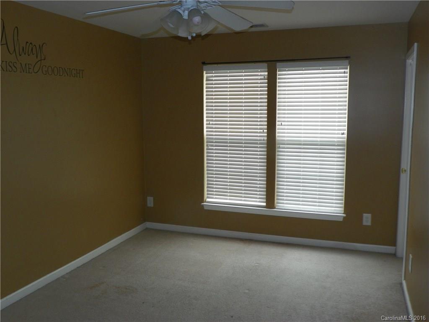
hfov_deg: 54.0
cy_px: 161
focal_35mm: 34
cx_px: 214
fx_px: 421
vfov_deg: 41.8
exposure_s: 1/30
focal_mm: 6.1
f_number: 3.2
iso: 80
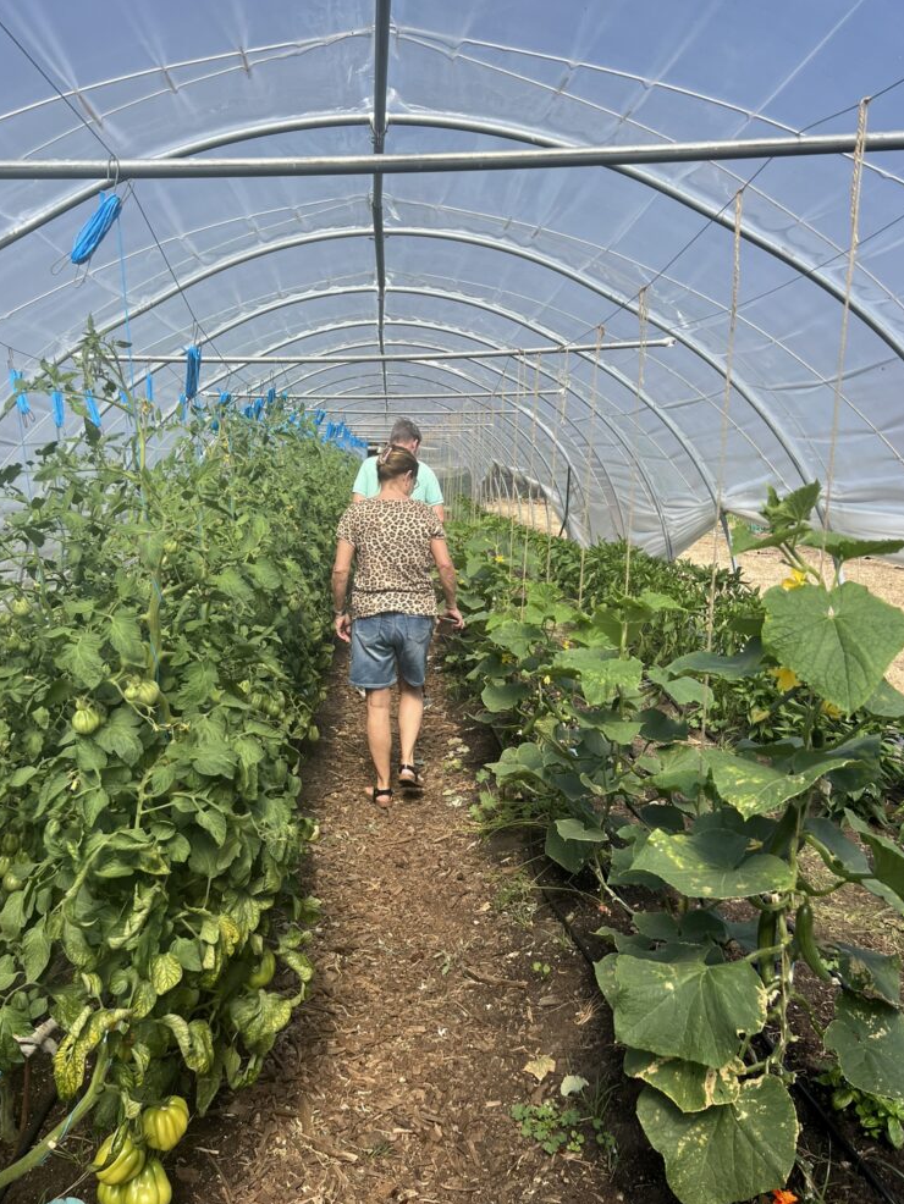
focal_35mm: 27
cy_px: 584
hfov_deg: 51.4
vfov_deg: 65.3
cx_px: 443
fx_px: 940
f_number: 1.5
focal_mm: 5.7
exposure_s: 1/3571
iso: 50
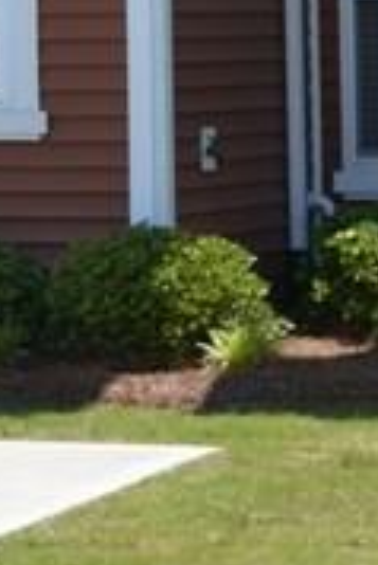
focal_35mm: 259
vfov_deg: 7.8
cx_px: -106
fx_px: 4071
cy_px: -321
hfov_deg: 5.3
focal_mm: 48
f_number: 7.1
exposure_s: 1/200
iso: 100
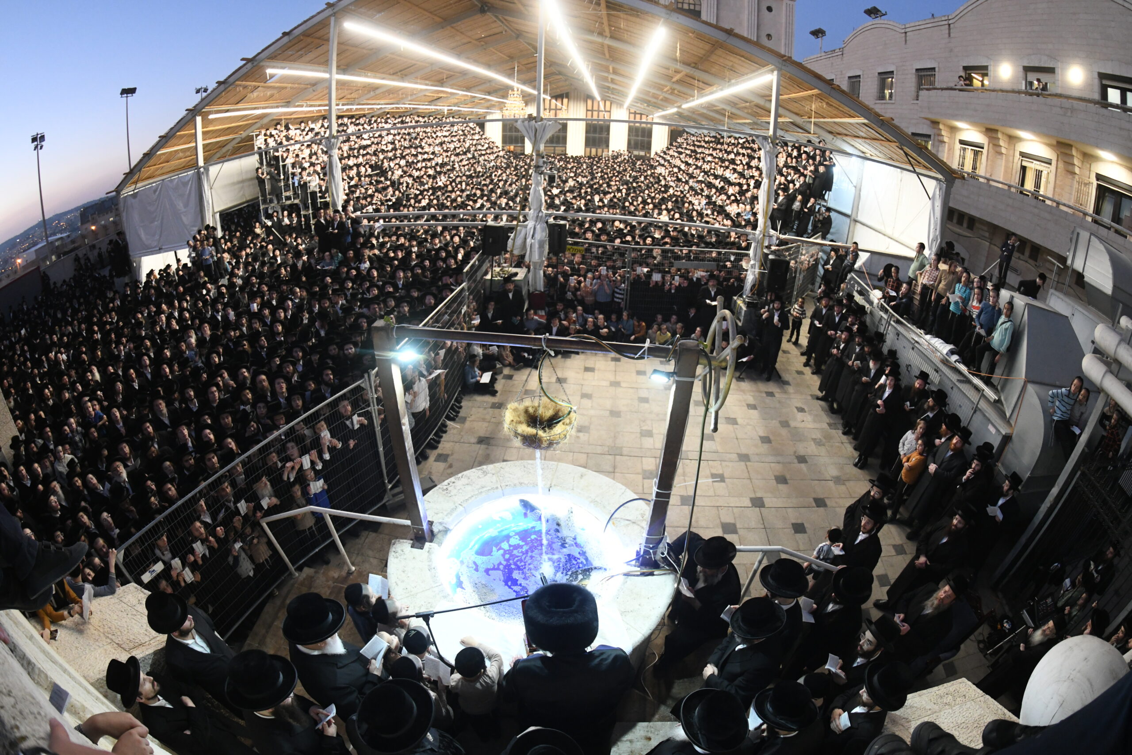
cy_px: 378
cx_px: 566
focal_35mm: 15
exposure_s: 1/100
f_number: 4.5
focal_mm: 15
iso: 4000
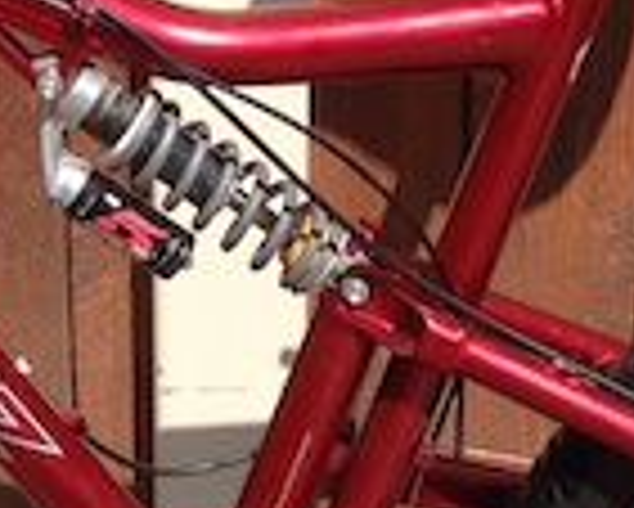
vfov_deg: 8.5
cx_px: 27
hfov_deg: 10.5
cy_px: 261
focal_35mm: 183
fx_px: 3436
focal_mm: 4.12
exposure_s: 1/1466
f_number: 2.4
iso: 50
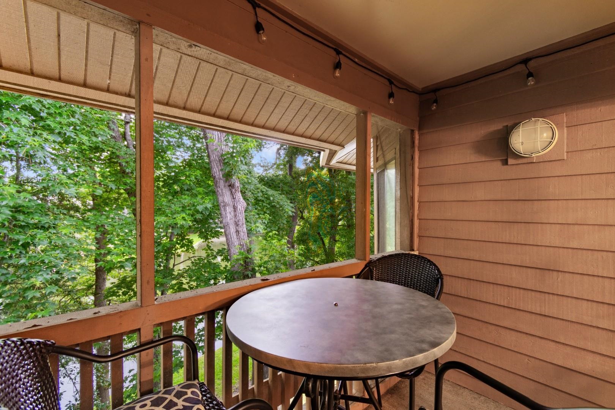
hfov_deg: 100.4
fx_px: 256
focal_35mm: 15
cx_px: 308
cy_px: 205
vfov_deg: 77.3
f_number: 4.5
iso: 100
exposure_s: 4
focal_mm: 10
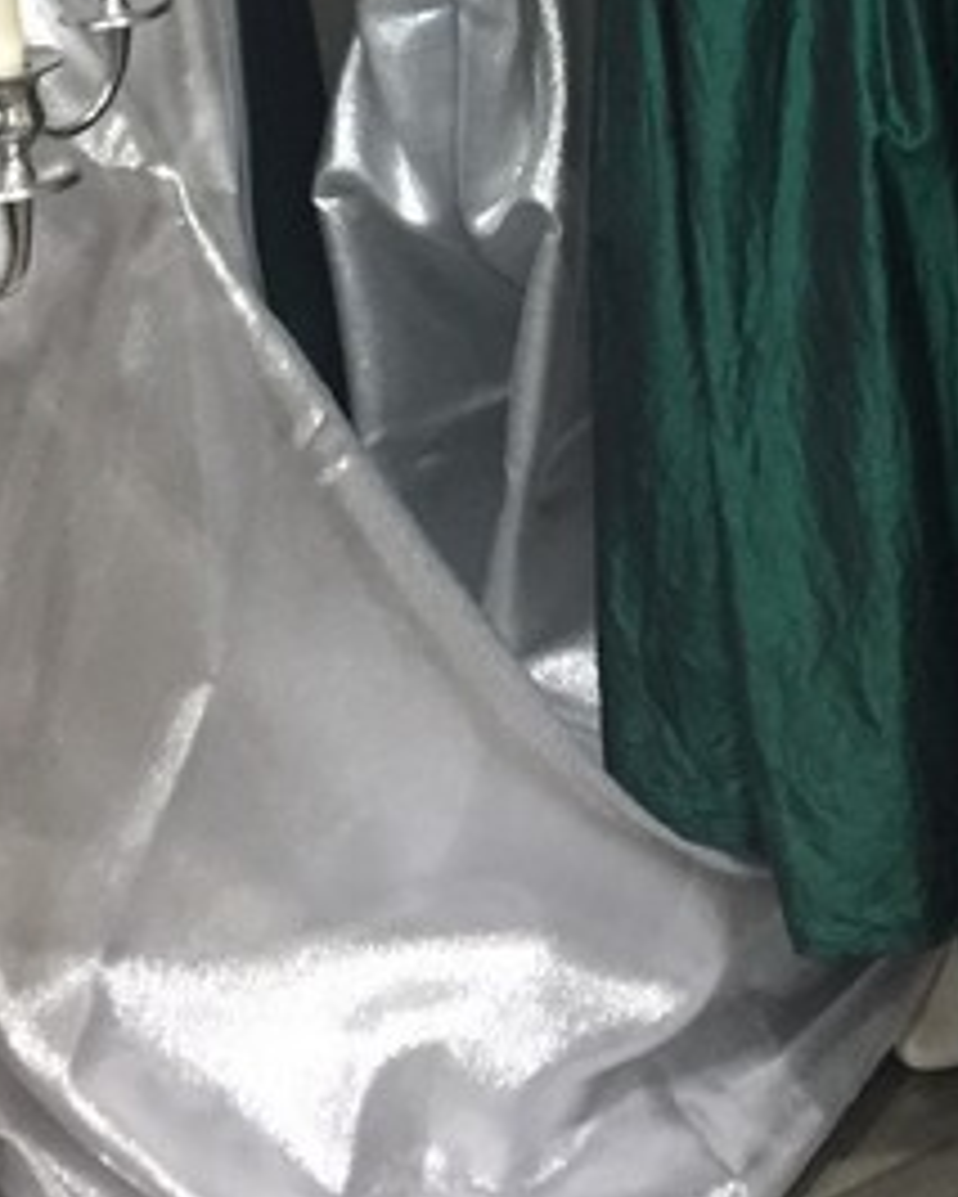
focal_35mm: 85
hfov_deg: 18.1
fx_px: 3011
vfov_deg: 20.2
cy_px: -450
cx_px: 585
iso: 250
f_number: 2.2
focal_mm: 4.15
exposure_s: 1/25
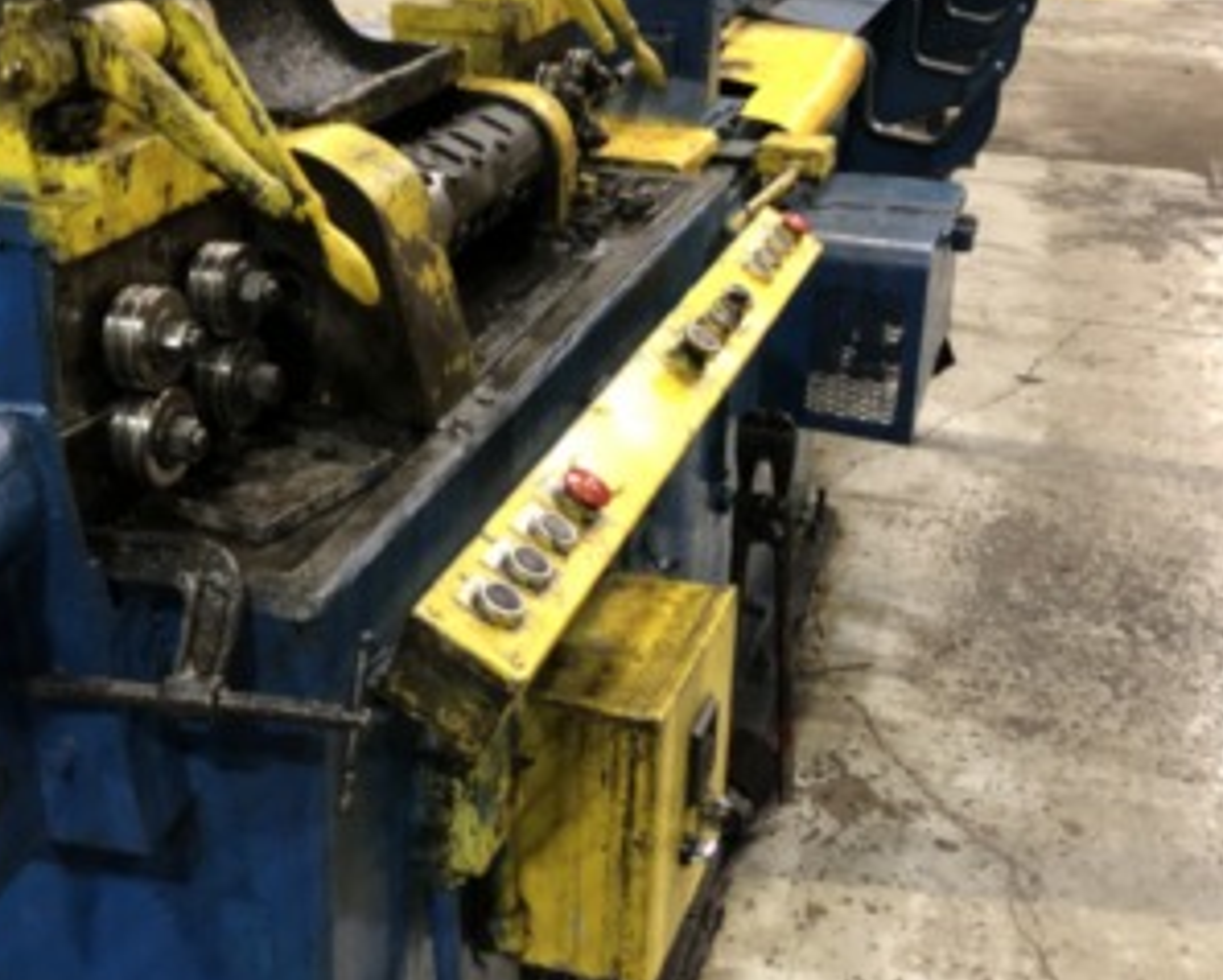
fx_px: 1666
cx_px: 445
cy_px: 319
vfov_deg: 32.5
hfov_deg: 40.0
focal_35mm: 46
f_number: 1.8
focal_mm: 4
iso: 100
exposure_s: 1/15
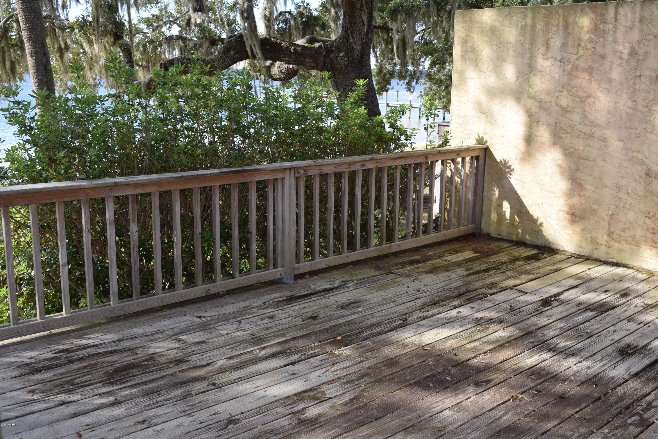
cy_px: 220
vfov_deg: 35.5
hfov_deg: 51.3
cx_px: 329
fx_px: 685
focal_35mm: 38
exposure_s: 1/160
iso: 100
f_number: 6.3
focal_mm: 25
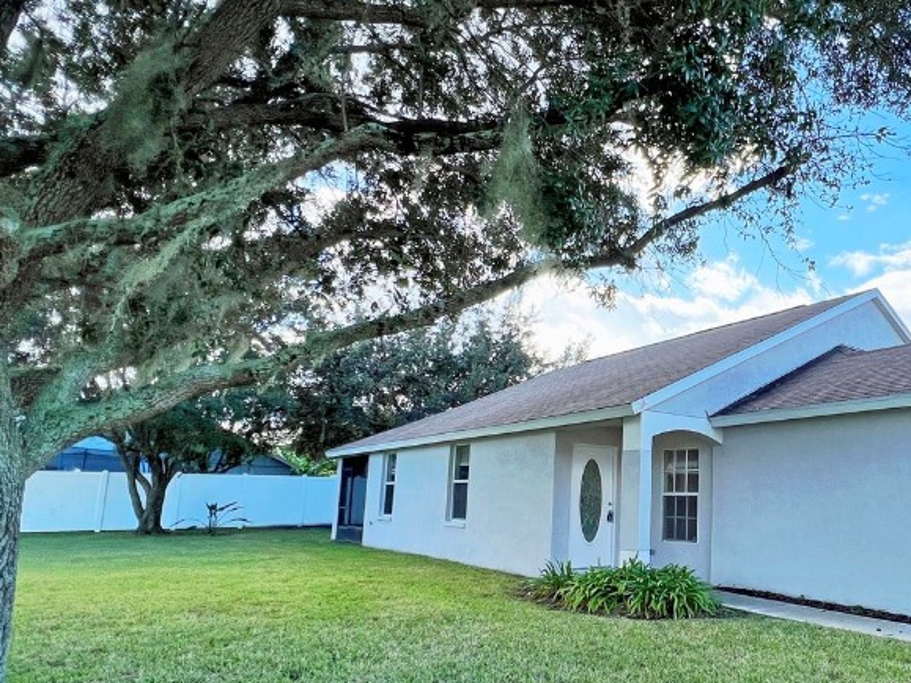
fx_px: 605
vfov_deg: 58.3
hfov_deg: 69.3
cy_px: 414
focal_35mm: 23
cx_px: 678
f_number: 1.8
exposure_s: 1/919
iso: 32
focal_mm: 1.57
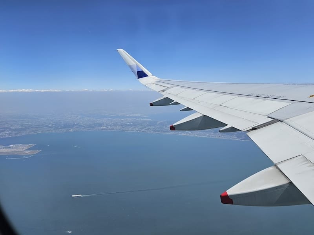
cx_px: 157
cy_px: 118
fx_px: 209
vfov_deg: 58.9
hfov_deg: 73.9
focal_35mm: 23
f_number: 1.7
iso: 10
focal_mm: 6.3
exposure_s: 1/1262
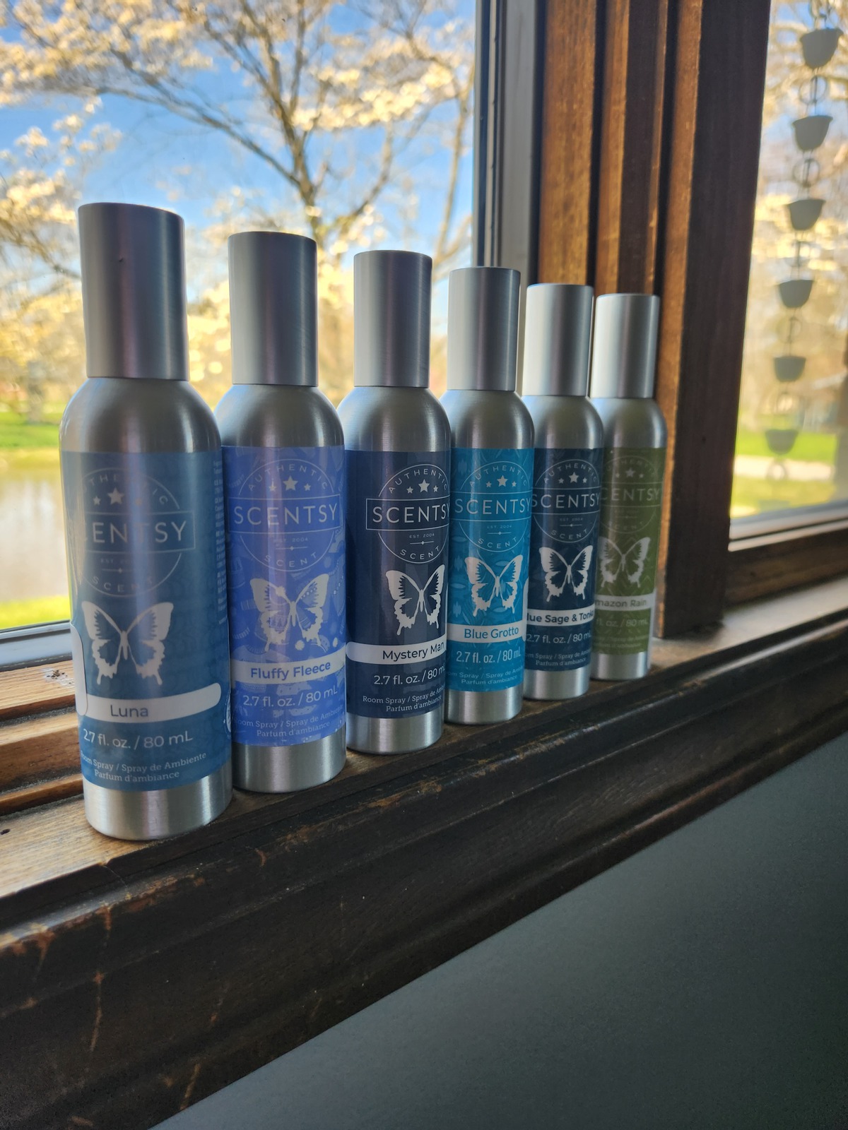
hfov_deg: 58.9
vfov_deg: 73.9
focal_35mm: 23
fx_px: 751
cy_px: 565
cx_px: 424
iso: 80
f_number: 1.8
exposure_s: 1/180
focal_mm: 5.4
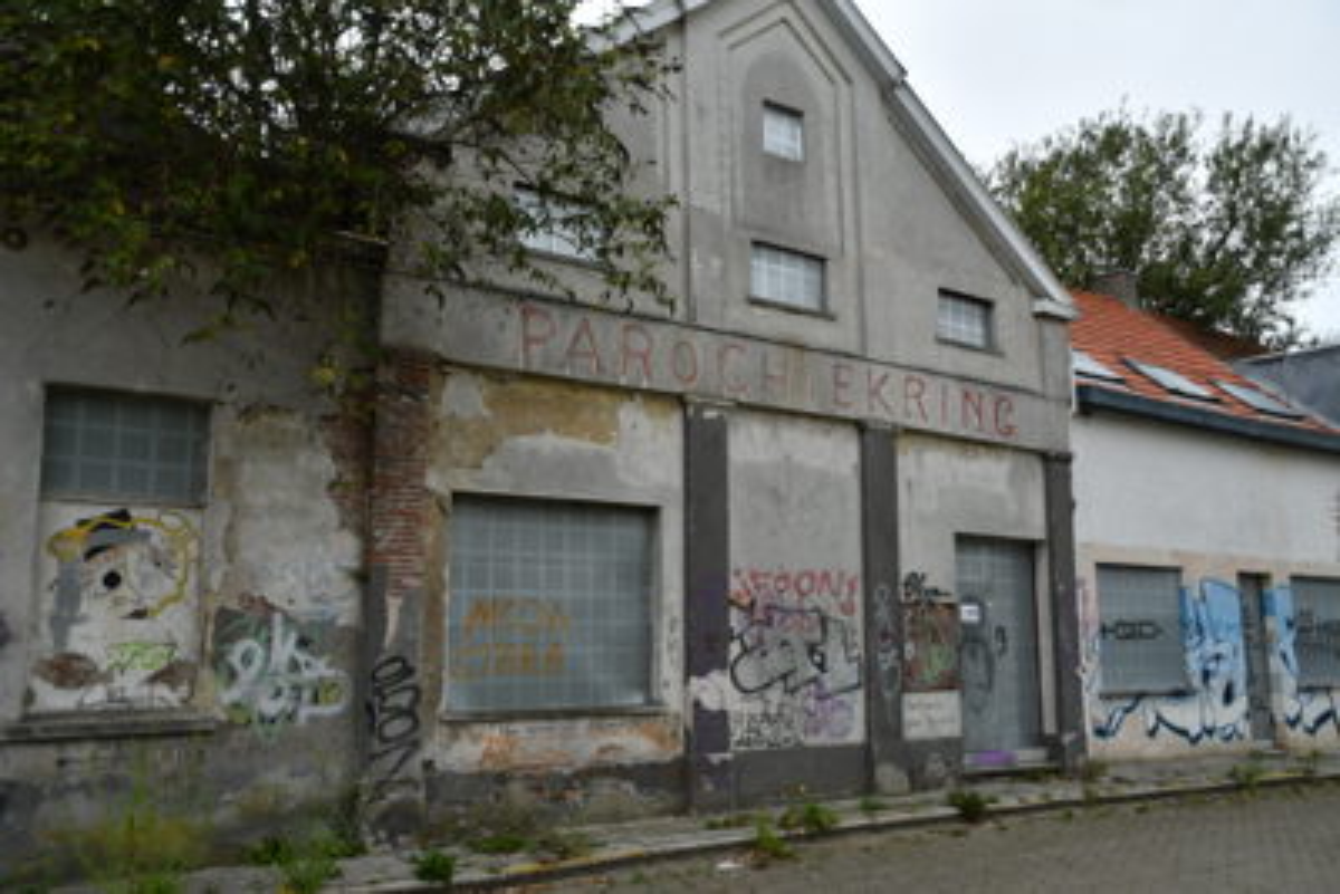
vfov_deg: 40.0
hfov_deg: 57.2
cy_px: 447
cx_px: 670
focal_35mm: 33
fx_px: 1229
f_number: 3.5
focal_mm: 22
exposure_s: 1/800
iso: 100
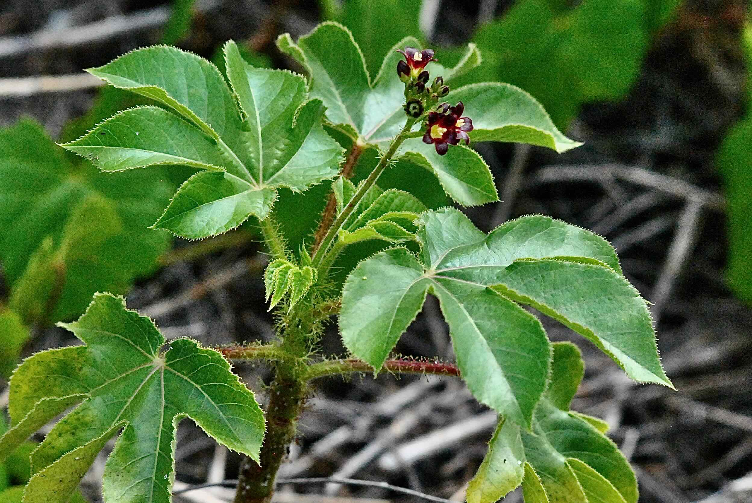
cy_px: 252
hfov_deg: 19.4
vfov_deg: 13.1
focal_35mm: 105
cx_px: 376
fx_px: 2196
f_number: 9
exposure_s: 1/1250
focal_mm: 70
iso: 1600
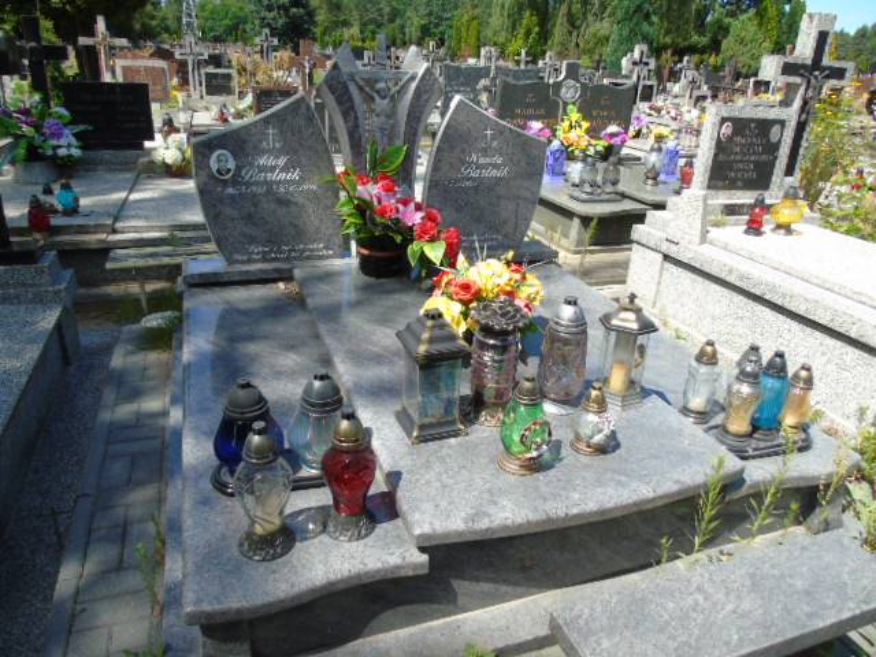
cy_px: 328
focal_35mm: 25
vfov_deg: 54.9
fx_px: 633
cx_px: 438
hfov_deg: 69.4
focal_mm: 4.4
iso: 80
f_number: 3.4
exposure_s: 1/500
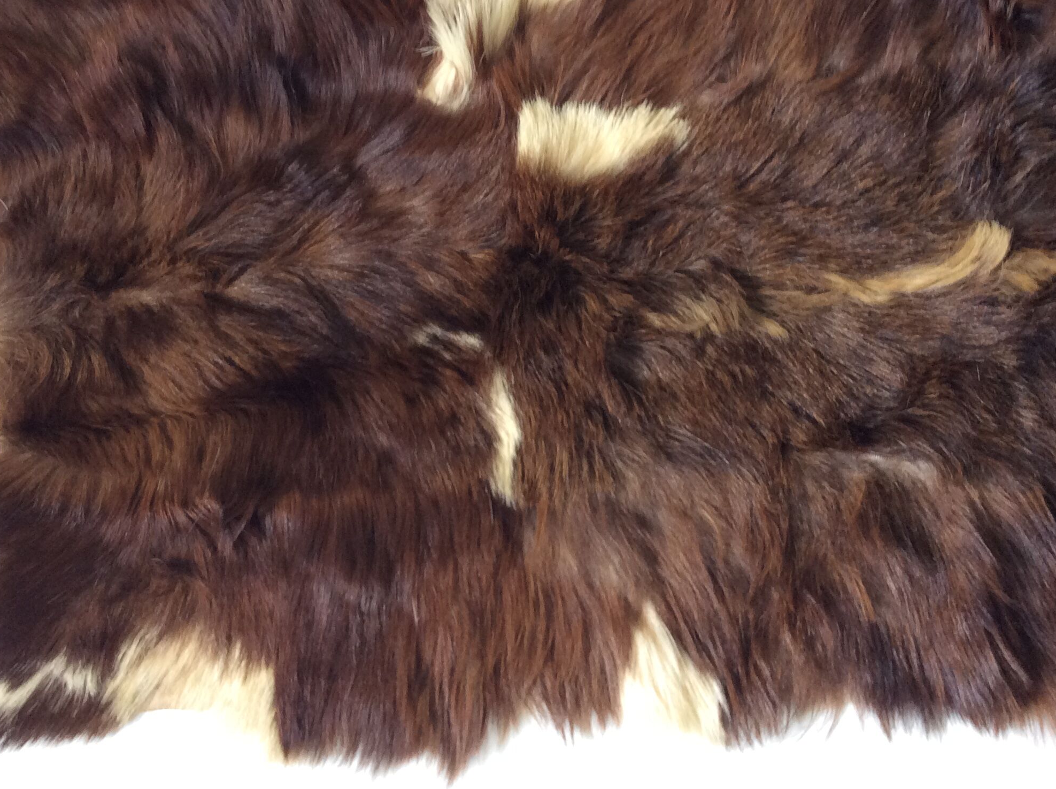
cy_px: 295
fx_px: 1279
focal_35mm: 42
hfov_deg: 44.8
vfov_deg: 34.1
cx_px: 499
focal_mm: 3.3
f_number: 2.4
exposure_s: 1/25
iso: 64
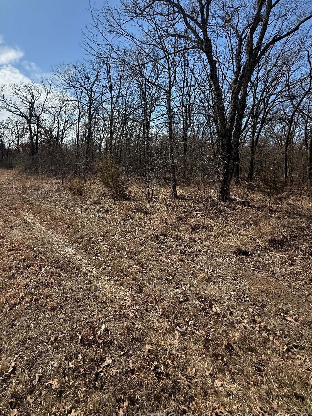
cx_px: 132
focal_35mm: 18
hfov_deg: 71.2
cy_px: 164
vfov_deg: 86.5
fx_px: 216
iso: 80
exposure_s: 1/3289
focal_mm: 2.22
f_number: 2.2
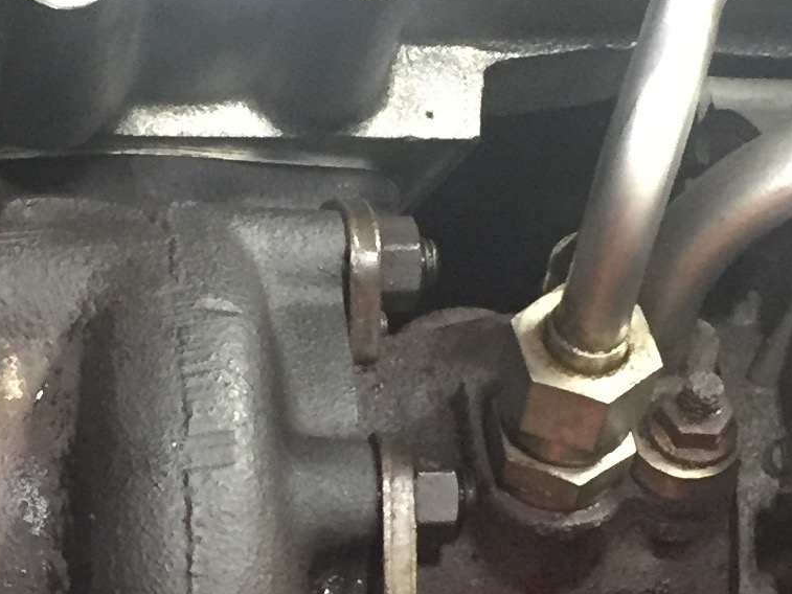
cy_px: 352
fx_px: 2860
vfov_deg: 11.9
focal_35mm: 125
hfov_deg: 15.7
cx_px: 292
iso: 250
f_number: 2.2
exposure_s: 1/20
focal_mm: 4.15
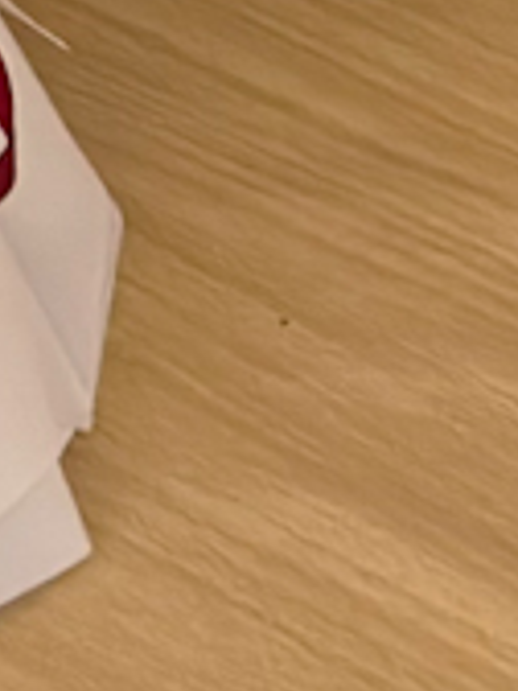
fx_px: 4549
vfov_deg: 8.3
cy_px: -621
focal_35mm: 228
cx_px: -539
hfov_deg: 6.3
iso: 400
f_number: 1.8
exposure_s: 1/35
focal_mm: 6.86
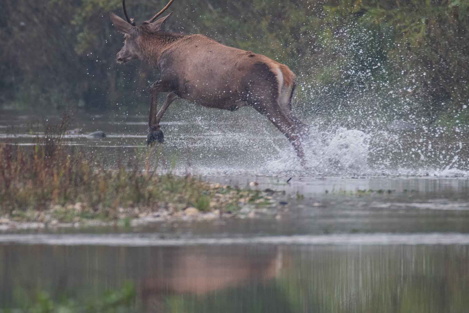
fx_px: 14098
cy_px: 146
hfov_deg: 1.9
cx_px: 216
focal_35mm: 1082
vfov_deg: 1.3
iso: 900
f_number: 6.3
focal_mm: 600
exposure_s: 1/640
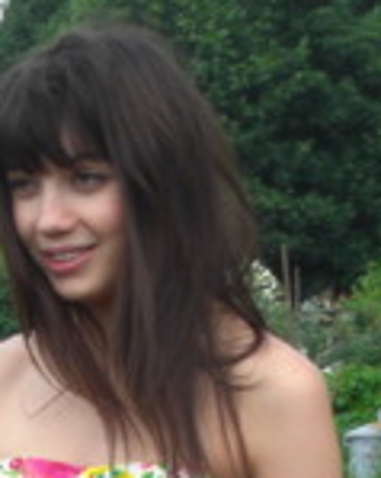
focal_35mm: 297
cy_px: 749
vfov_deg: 6.4
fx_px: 4191
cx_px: 51
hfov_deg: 5.2
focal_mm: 14.2
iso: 80
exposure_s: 1/320
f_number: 4
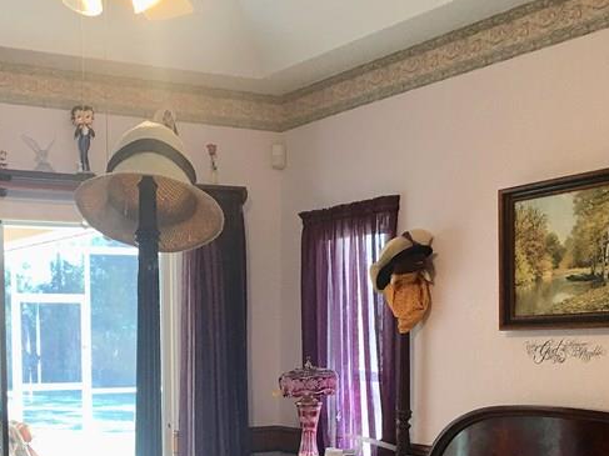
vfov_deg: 23.3
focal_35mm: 61
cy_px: 430
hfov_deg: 31.6
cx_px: 233
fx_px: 1073
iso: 25
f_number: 2.2
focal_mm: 4.15
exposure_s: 1/15
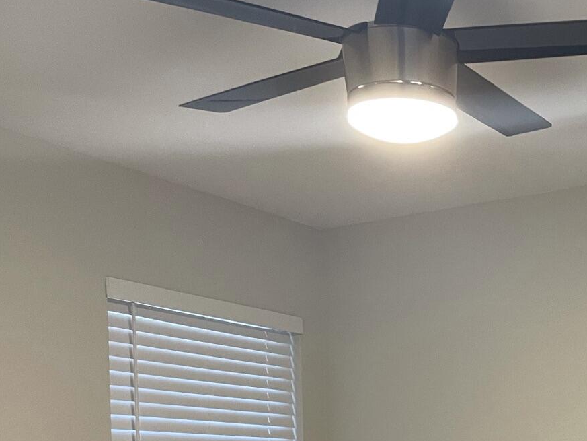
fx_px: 1035
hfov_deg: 29.5
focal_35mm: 61
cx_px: 590
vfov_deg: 22.5
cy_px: 504
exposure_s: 1/60
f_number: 1.6
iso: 200
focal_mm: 4.2
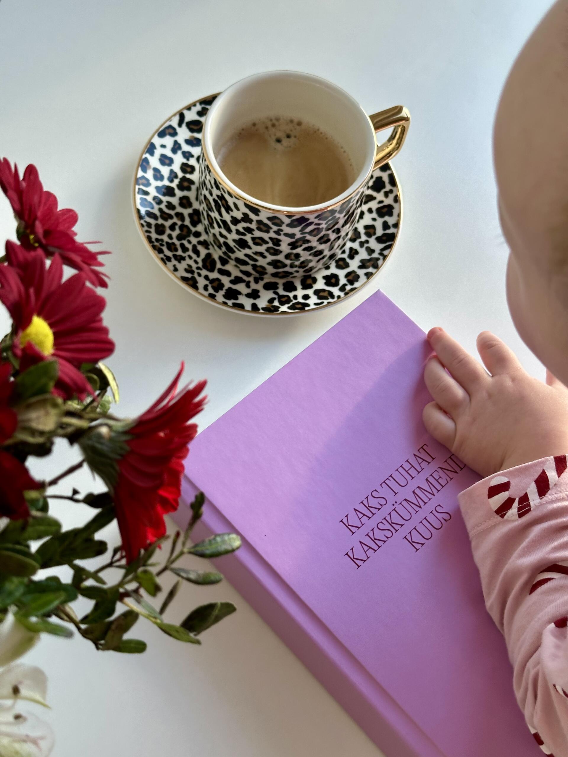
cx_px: 284
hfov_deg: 30.3
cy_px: 378
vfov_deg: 39.7
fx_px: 1050
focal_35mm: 48
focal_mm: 6.86
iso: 80
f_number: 1.78
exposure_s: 1/121
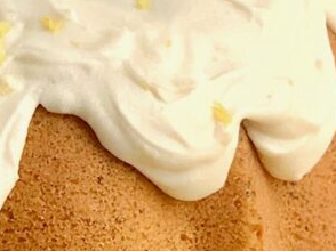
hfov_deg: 10.4
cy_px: 132
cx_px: -101
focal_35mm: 186
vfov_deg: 8.0
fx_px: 1804
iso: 25
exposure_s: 1/122
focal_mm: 6
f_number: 2.4
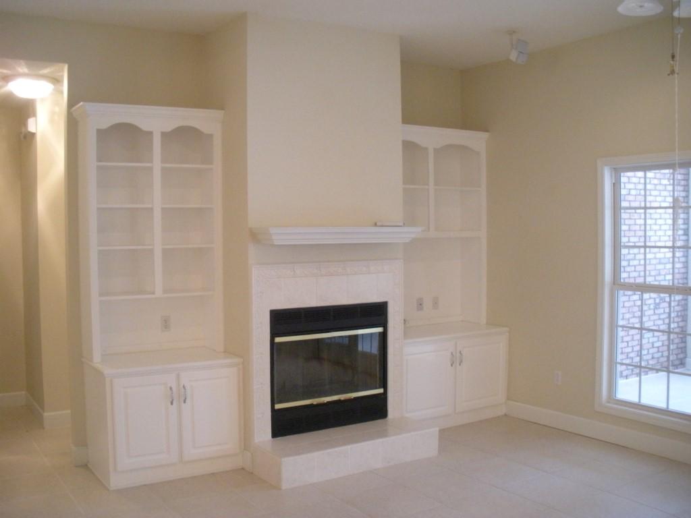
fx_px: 719
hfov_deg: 51.4
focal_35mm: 36
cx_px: 346
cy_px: 259
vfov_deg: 39.7
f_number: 3.5
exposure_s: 1/42.5
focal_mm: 6.3
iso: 400
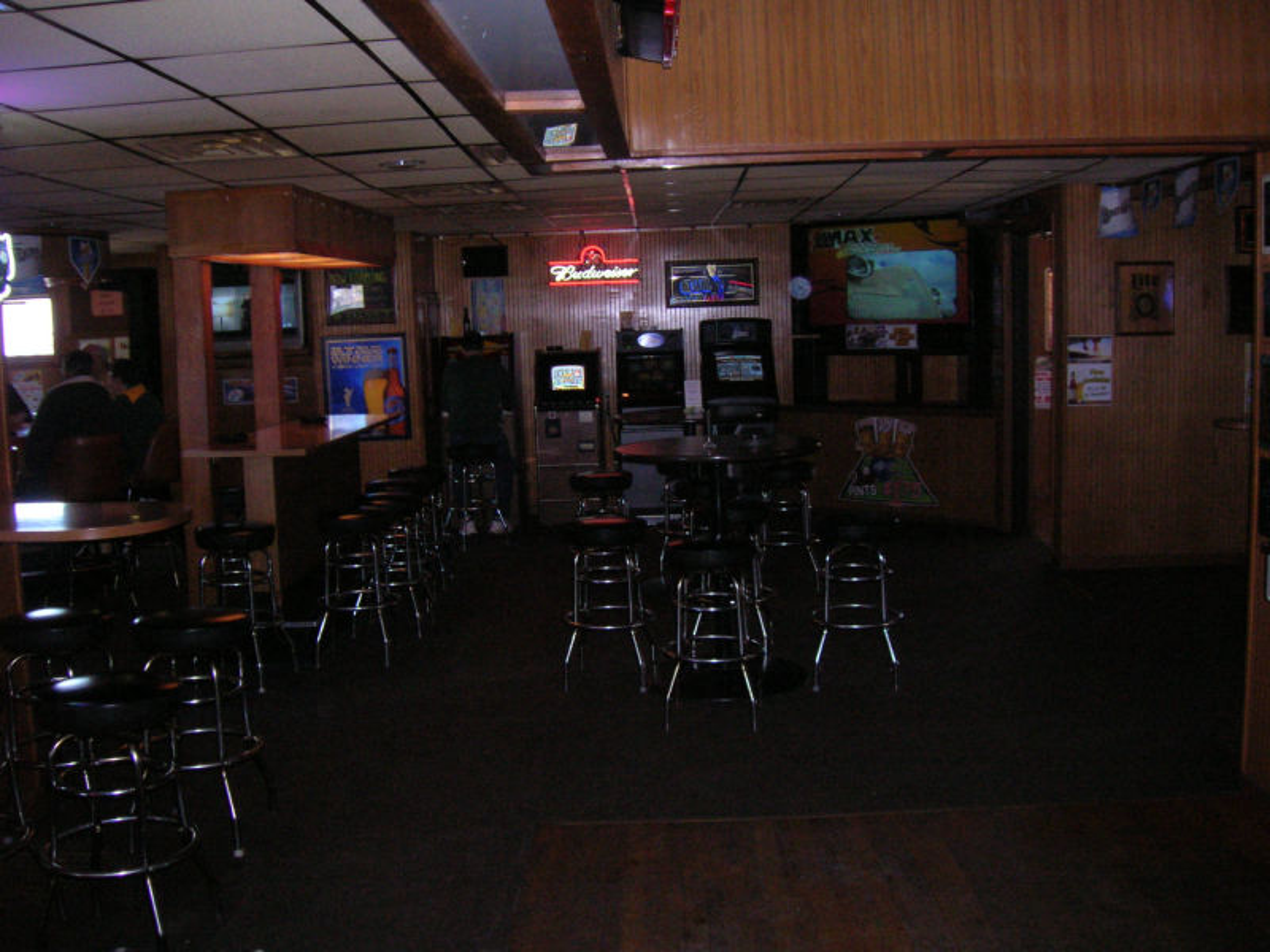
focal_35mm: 34
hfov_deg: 54.0
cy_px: 476
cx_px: 635
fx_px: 1247
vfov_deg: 41.8
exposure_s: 1/60.1
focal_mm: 5.7
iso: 200
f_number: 2.9
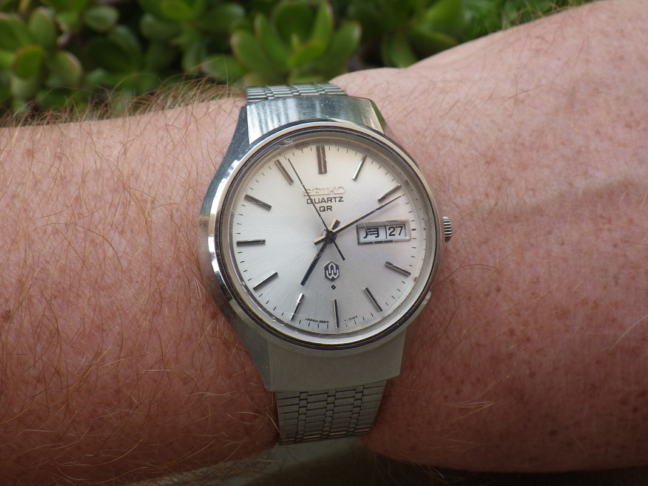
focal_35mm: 34
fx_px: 636
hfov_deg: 54.0
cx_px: 324
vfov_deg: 41.8
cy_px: 243
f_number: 4.6
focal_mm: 6.1
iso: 125
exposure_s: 1/250
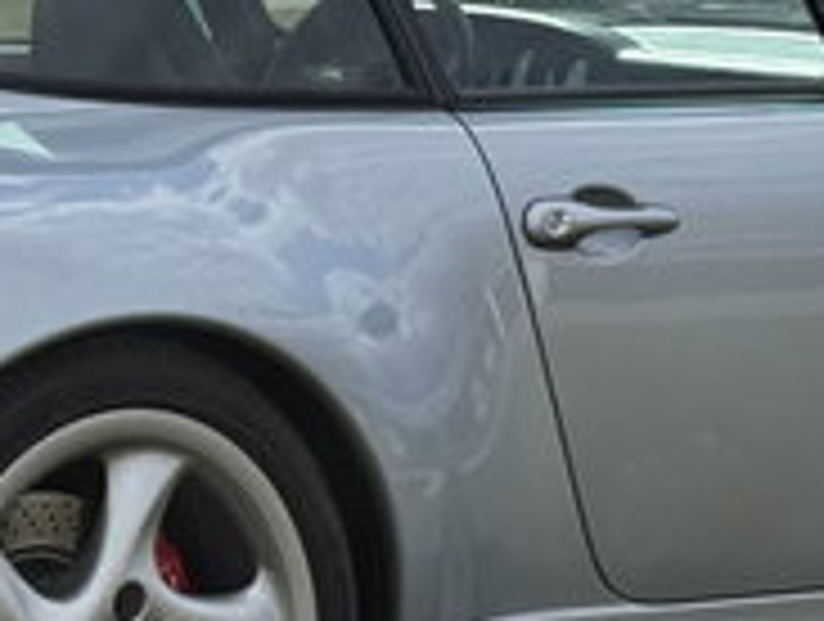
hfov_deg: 9.8
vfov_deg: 7.4
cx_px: 95
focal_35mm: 201
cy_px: 526
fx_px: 4794
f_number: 1.78
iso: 80
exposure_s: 1/6536
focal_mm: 6.76
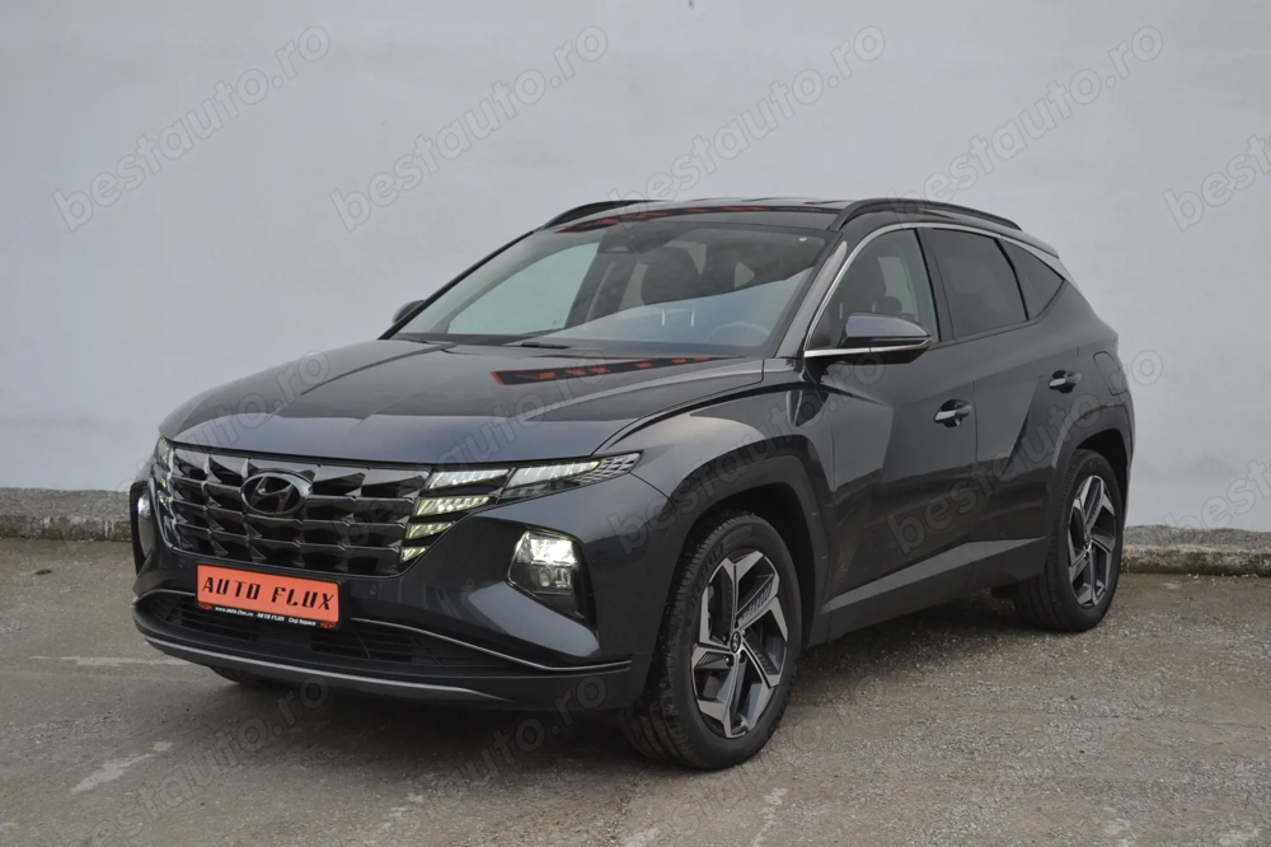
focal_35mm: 52
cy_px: 424
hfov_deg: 37.9
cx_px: 636
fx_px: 1853
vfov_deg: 25.7
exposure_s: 1/125
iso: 280
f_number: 5.6
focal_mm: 35
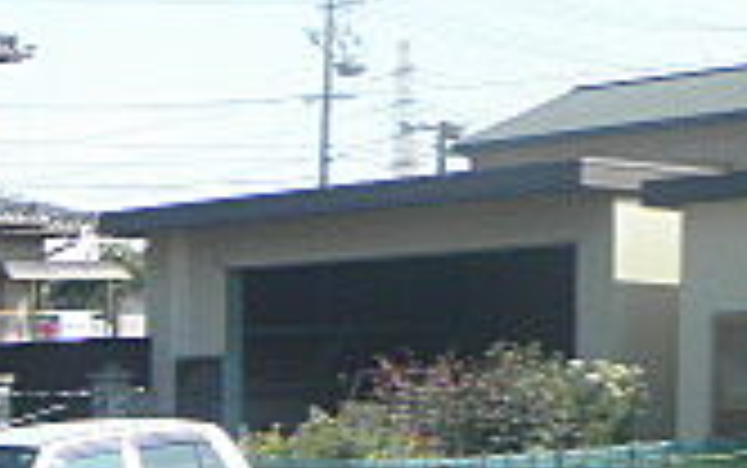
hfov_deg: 16.2
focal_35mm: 106
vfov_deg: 11.8
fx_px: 2159
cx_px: -634
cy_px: 711
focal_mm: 4.7
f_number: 7.9
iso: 64
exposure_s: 1/80
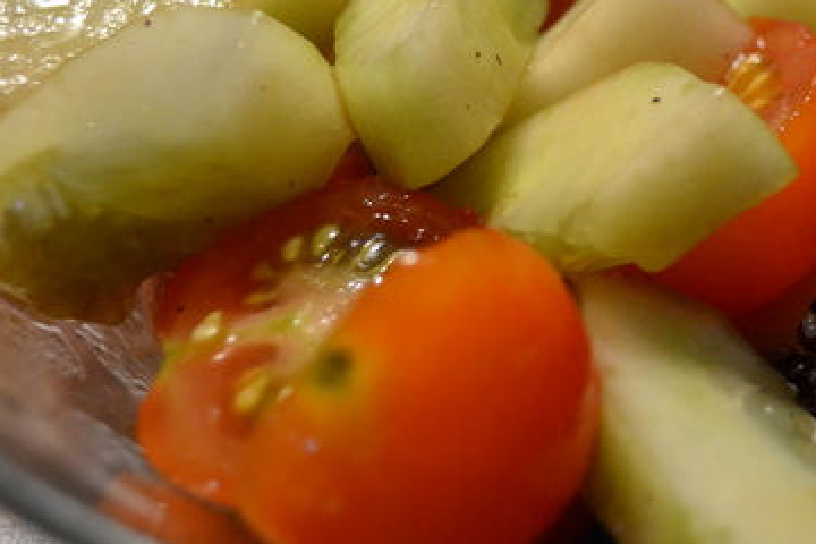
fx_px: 2063
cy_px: 9
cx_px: 917
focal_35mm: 91
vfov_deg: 14.8
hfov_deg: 21.2
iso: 1400
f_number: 4
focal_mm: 24
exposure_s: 1/60
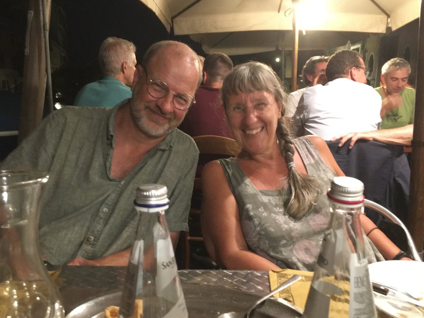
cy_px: 162
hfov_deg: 56.8
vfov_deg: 44.2
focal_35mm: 32
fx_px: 392
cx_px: 206
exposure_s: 1/17
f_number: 2.2
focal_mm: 4.15
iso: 500
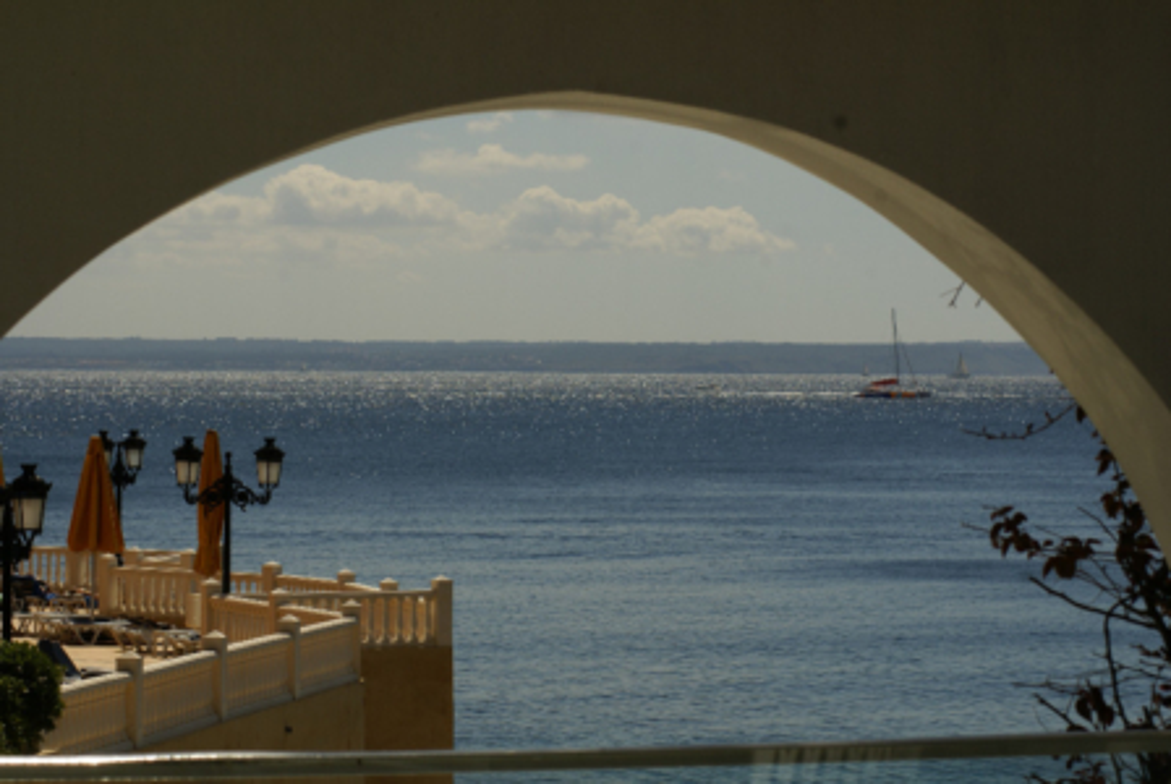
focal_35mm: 128
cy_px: 392
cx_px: 586
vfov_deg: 10.8
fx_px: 4153
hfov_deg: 16.1
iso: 100
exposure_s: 1/320
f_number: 11
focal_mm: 85
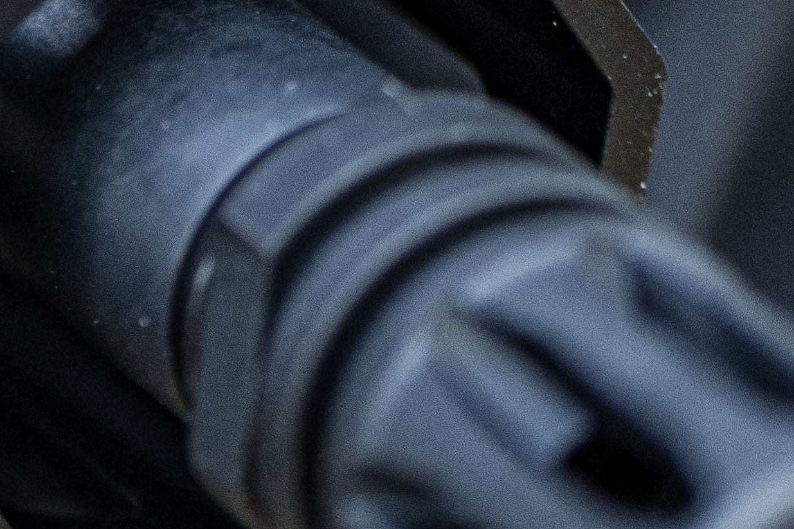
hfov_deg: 2.9
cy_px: -233
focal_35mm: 702
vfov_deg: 2.0
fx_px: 15480
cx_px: -636
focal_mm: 105
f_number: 3
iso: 500
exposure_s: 1/250
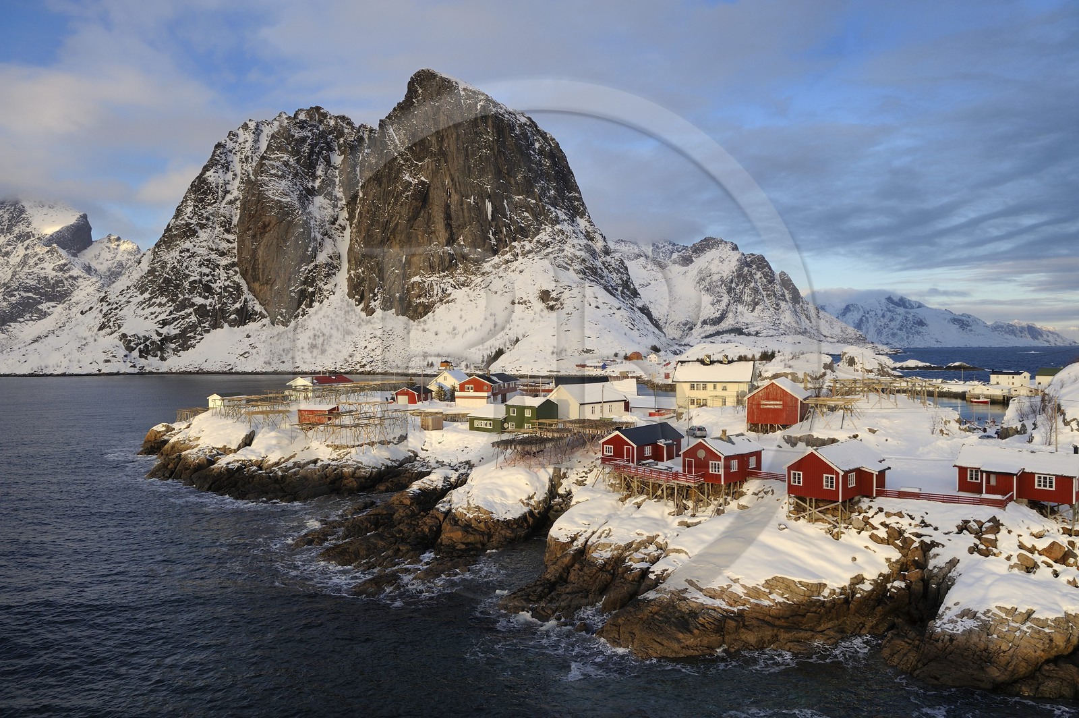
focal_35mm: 24
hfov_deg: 73.8
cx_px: 540
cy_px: 359
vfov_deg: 53.1
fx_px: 719
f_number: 8
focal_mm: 24
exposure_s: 1/250
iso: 200
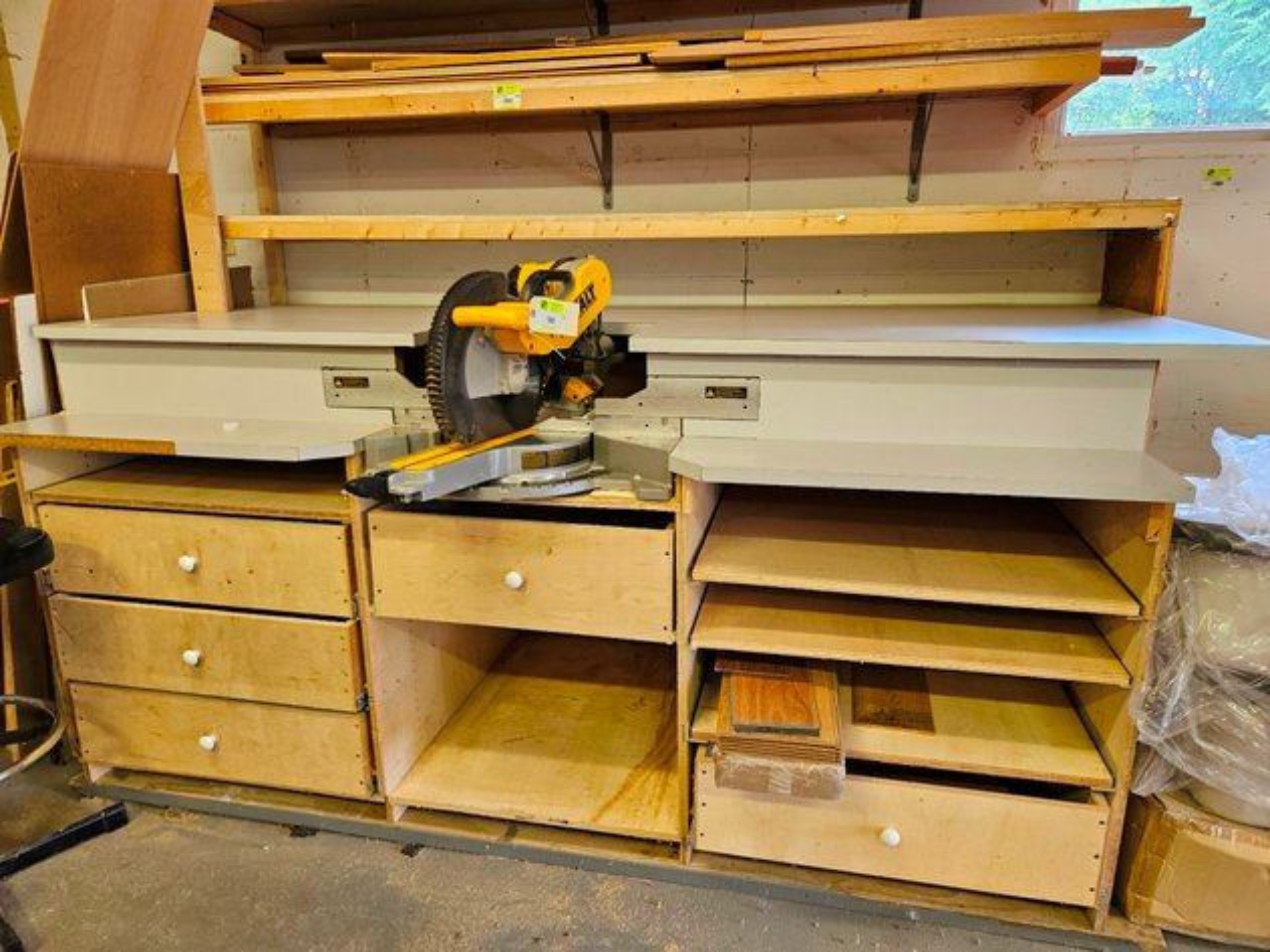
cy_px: 476
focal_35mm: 23
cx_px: 635
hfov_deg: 73.9
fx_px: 844
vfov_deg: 58.9
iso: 320
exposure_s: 1/120
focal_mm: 5.4
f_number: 1.8
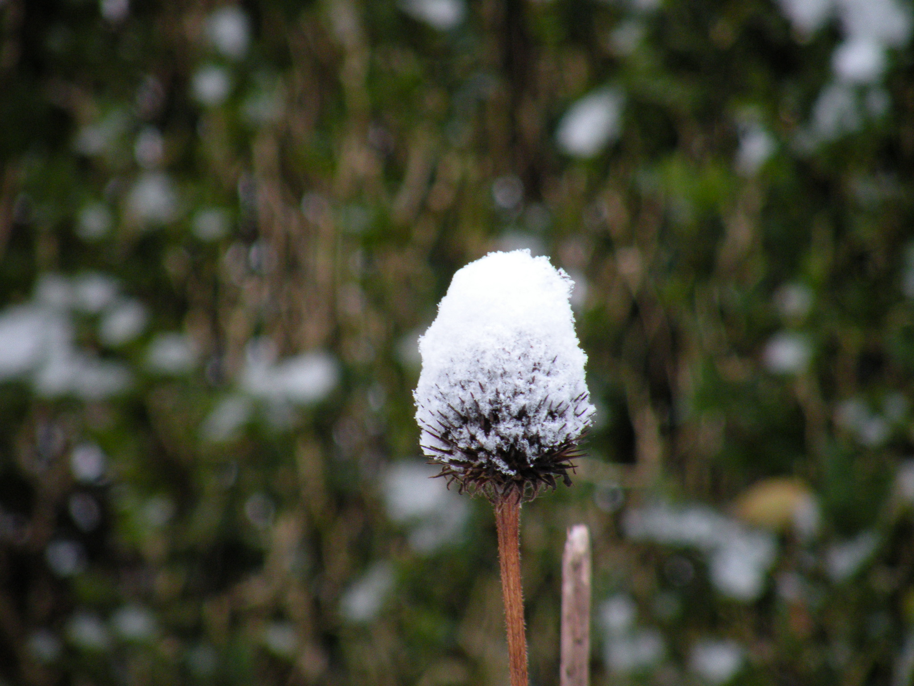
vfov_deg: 3.4
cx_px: 457
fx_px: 11644
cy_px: 343
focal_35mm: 441
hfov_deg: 4.5
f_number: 4.5
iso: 231
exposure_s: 1/125
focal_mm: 78.1
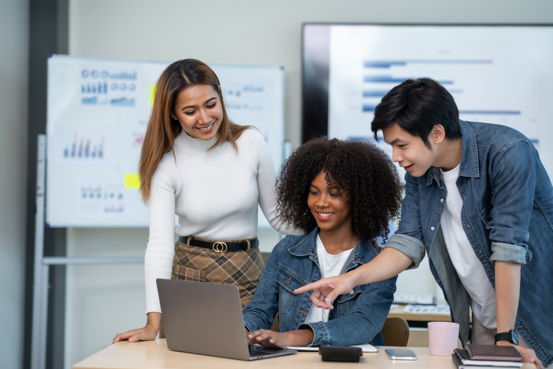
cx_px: 276
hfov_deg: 23.9
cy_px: 184
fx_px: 1306
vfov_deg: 16.1
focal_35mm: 85
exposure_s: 1/200
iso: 200
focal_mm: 85
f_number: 2
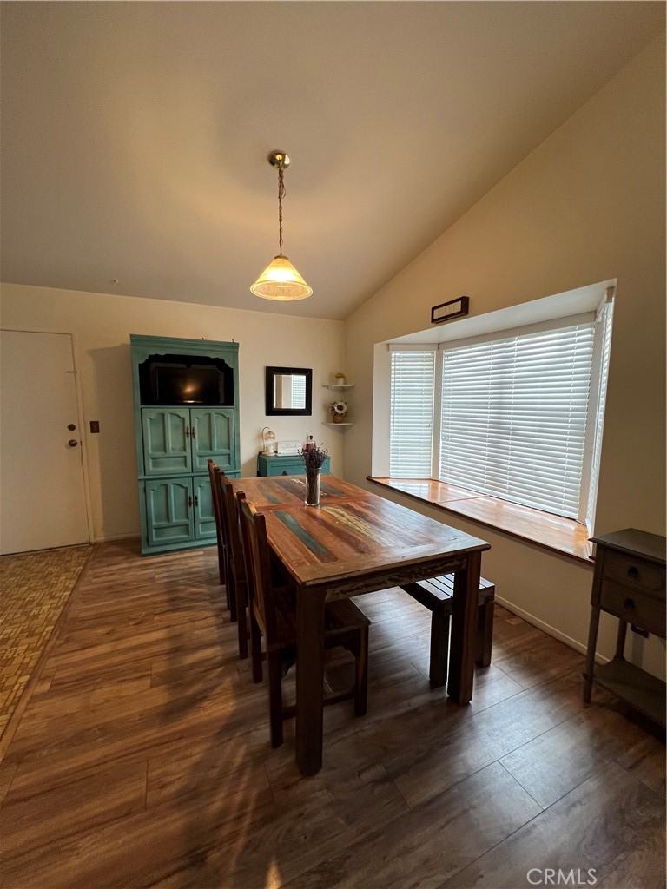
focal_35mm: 13
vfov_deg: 106.2
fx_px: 334
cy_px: 444
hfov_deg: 89.9
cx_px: 334
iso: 250
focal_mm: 1.57
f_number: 1.8
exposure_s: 1/120
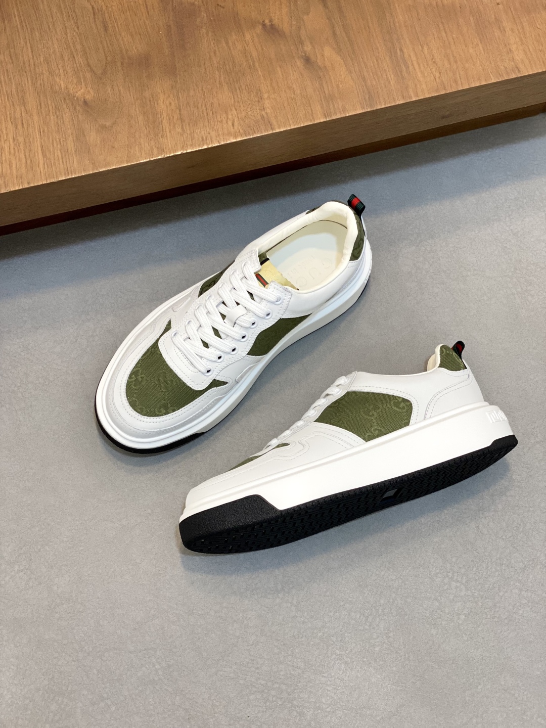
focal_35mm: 52
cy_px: 364
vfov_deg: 36.8
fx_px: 1094
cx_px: 273
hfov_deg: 28.0
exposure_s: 1/100
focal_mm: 6
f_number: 2
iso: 80
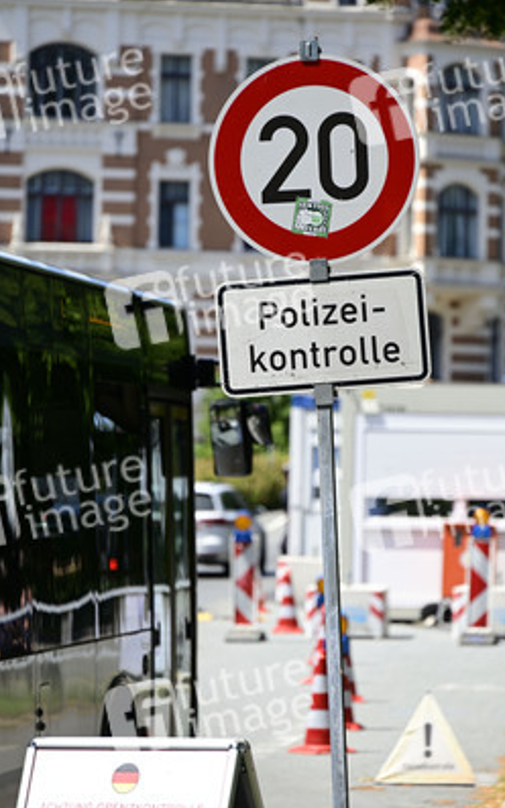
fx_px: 4516
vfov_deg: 10.2
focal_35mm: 205
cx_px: 269
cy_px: 403
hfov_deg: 6.4
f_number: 6.3
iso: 125
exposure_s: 1/250
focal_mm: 200
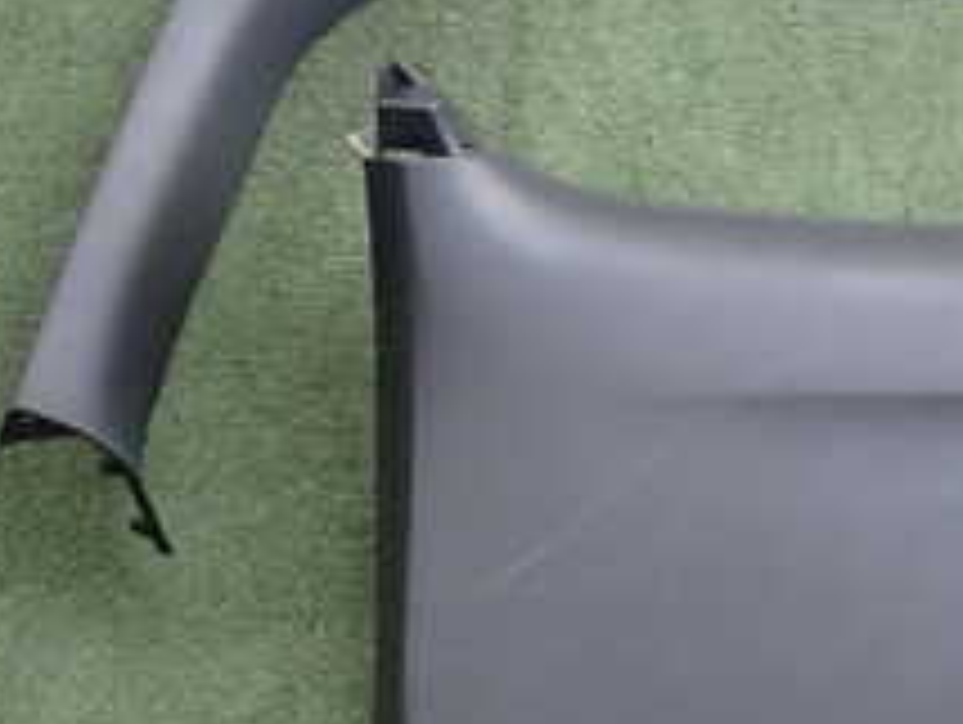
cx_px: 1210
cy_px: 283
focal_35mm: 84
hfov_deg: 21.3
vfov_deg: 17.6
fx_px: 2339
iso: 160
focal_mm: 5.4
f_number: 2.3
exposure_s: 1/125
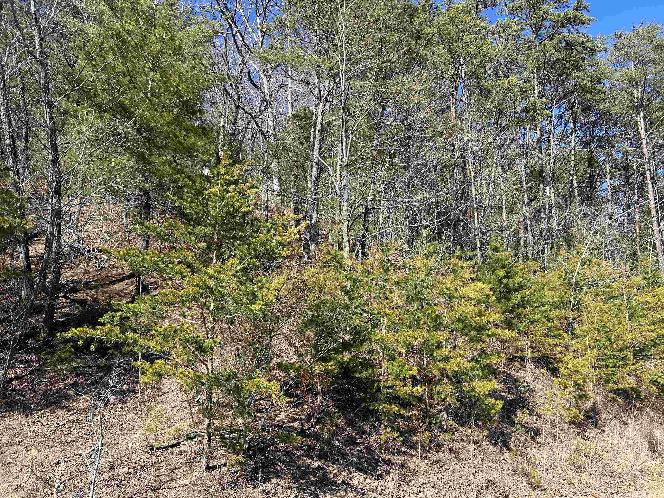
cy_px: 249
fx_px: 499
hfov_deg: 67.3
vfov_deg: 53.1
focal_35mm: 26
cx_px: 332
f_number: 1.5
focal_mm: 5.7
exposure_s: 1/1431
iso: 50
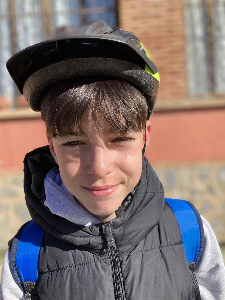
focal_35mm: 28
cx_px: 112
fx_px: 243
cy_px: 150
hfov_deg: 49.7
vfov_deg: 63.4
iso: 20
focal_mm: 3.99
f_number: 1.8
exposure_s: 1/1230
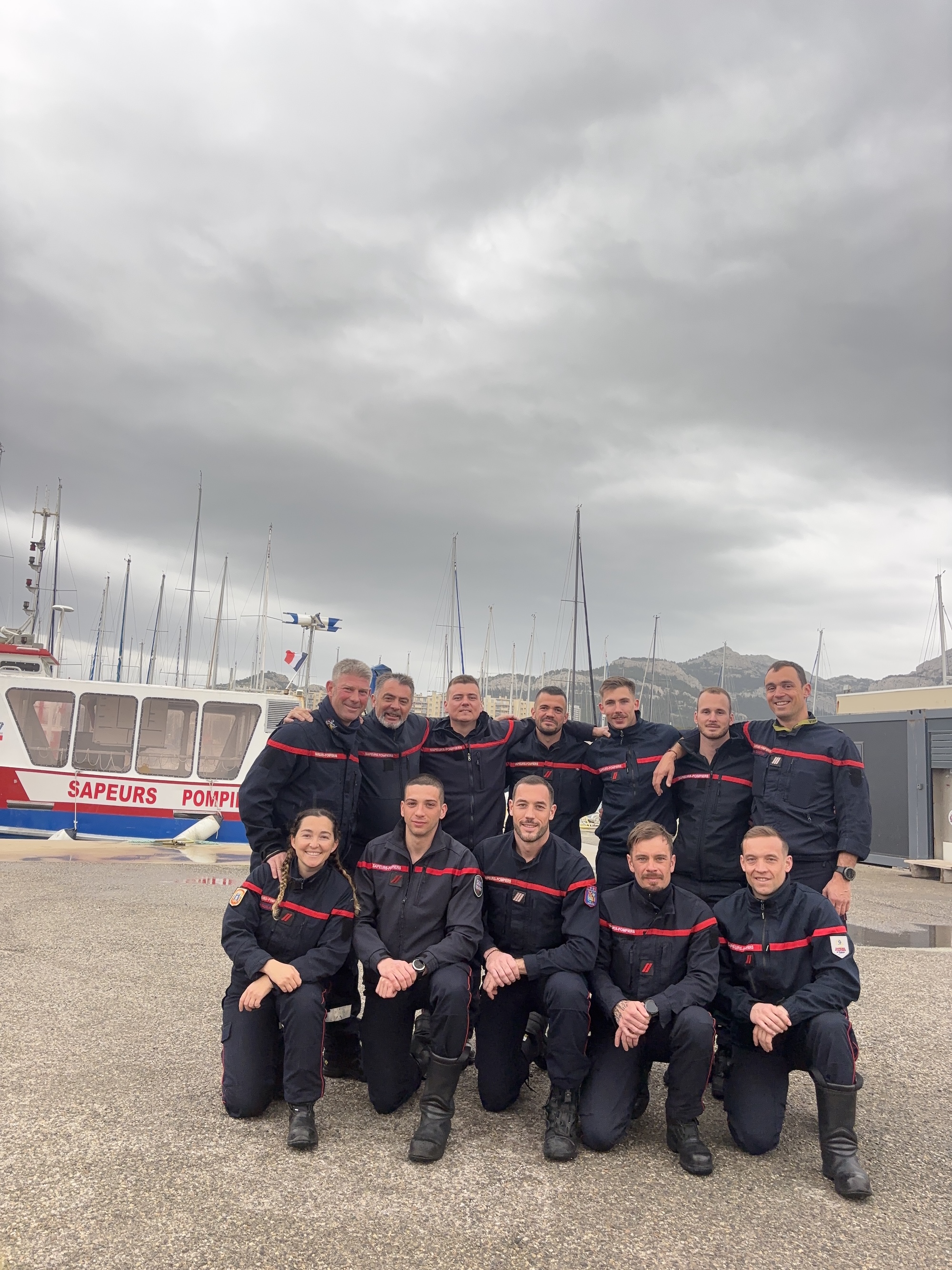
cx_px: 476
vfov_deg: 67.3
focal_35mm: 26
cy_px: 635
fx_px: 953
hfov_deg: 53.1
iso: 50
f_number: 1.6
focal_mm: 5.96
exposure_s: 1/297
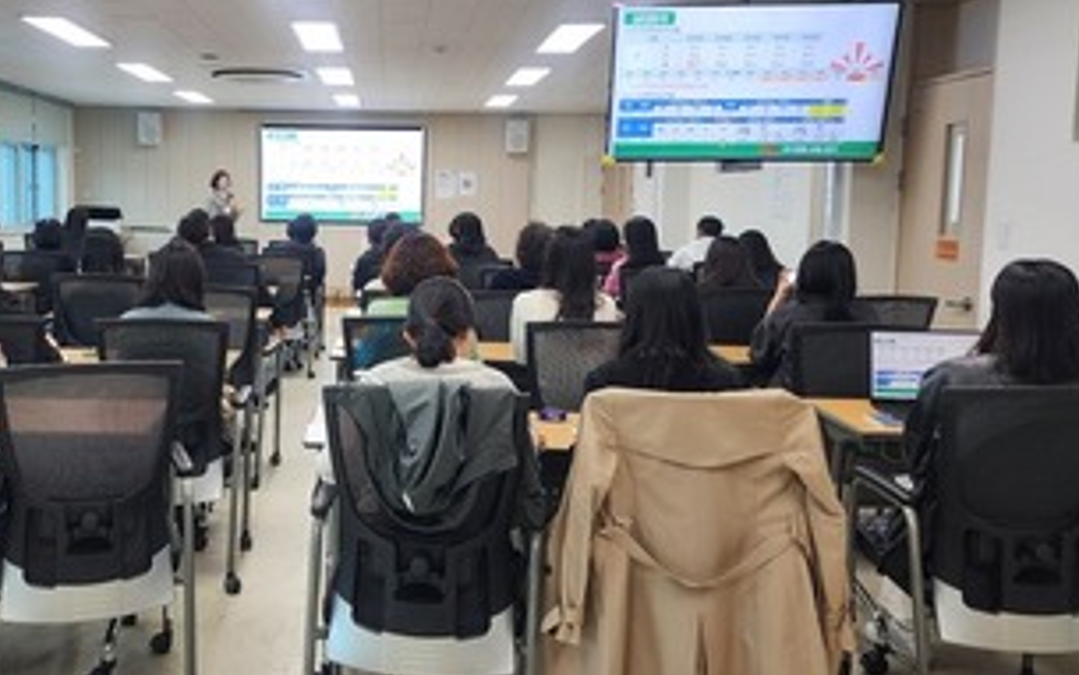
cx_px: 361
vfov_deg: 35.3
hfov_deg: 53.0
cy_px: 286
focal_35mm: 36
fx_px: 1059
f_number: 1.8
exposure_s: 1/120
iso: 100
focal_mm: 6.4
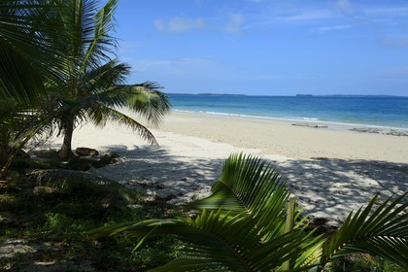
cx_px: 204
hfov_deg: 65.5
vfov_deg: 46.4
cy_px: 136
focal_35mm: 28
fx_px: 317
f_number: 9
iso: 100
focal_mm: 28
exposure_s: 1/250
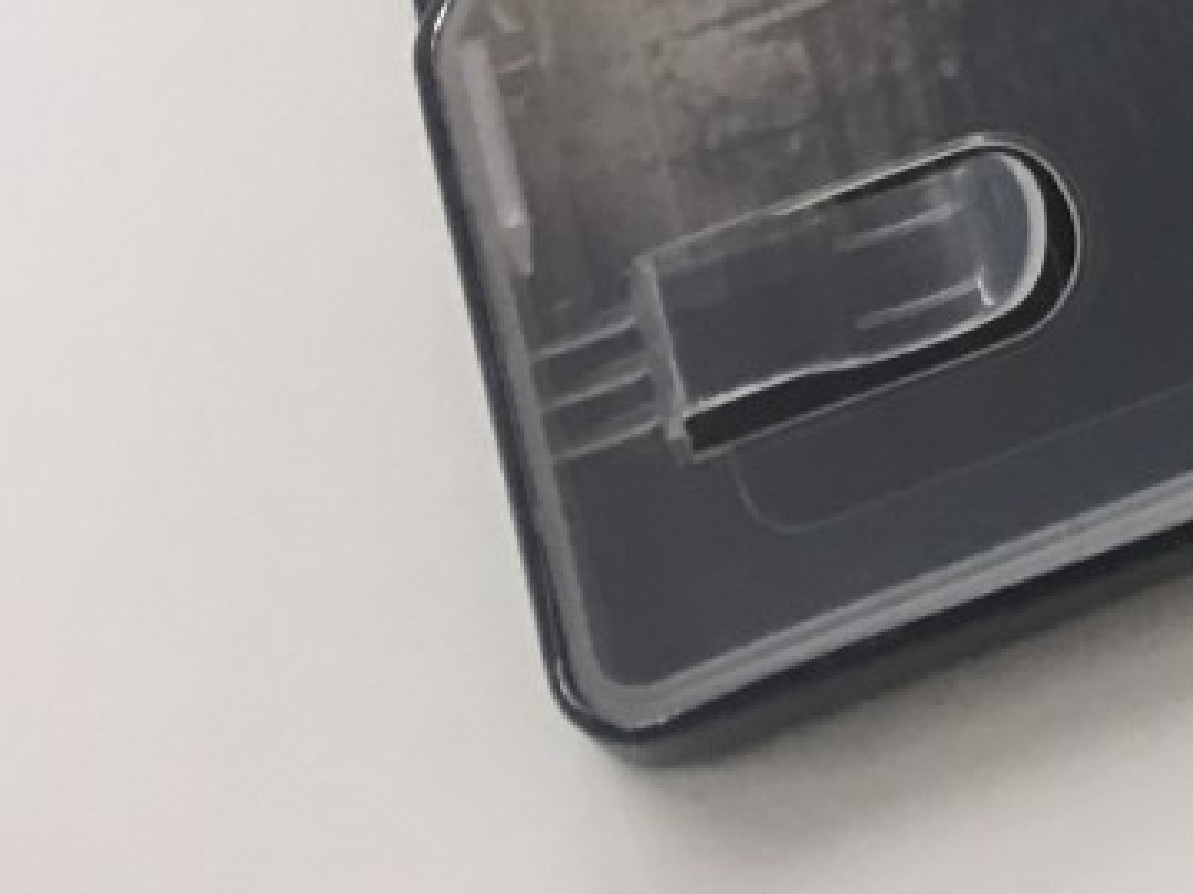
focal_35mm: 116
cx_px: 2326
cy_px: -791
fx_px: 3998
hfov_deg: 14.4
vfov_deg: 11.7
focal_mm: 4.15
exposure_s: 1/17
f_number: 2.2
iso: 50
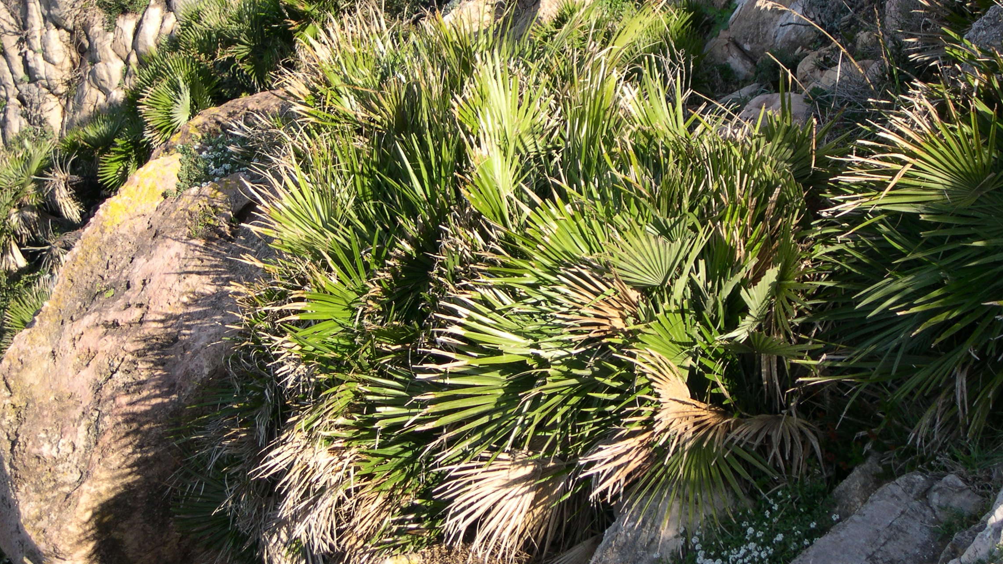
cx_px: 501
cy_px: 200
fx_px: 2526
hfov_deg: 22.5
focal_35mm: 95
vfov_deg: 12.7
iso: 100
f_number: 4.4
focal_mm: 18.4
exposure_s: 1/295
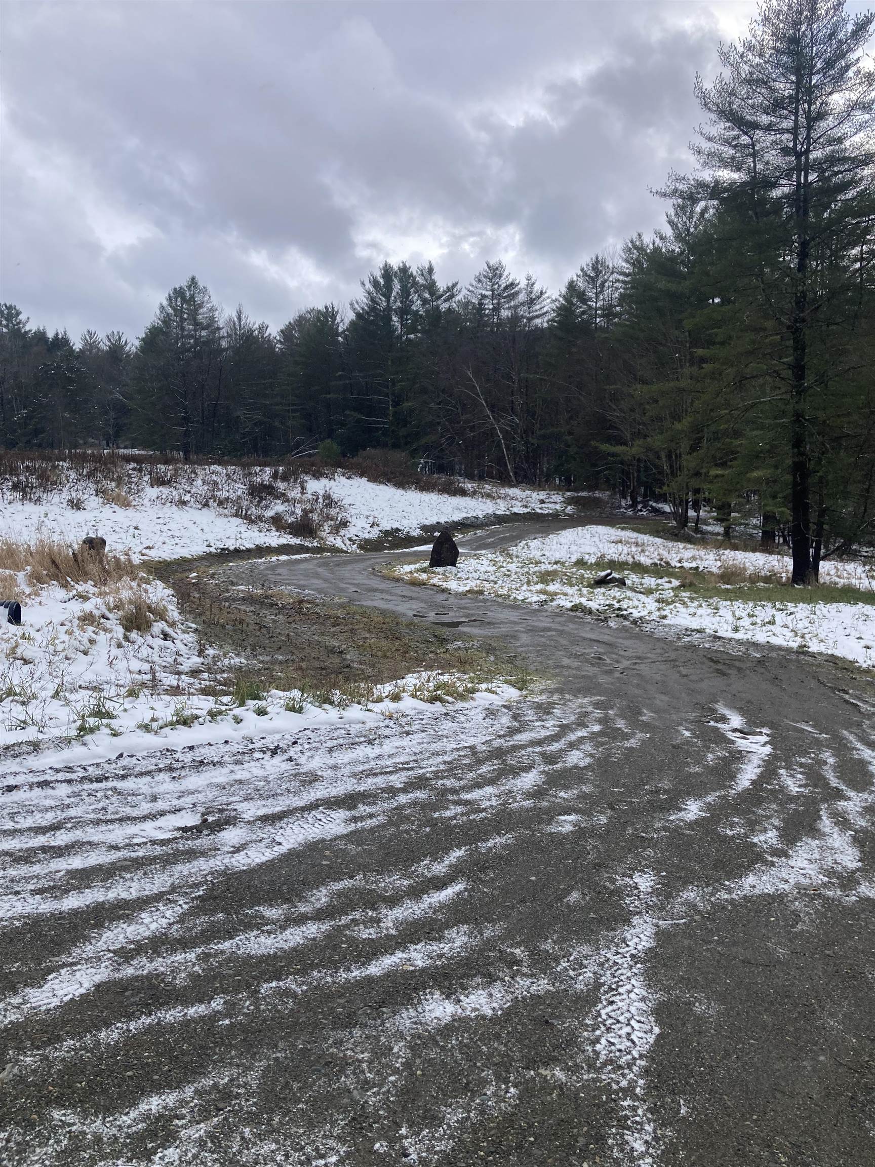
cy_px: 584
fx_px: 944
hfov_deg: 49.7
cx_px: 438
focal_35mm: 28
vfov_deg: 63.4
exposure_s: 1/600
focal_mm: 3.99
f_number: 1.8
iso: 20
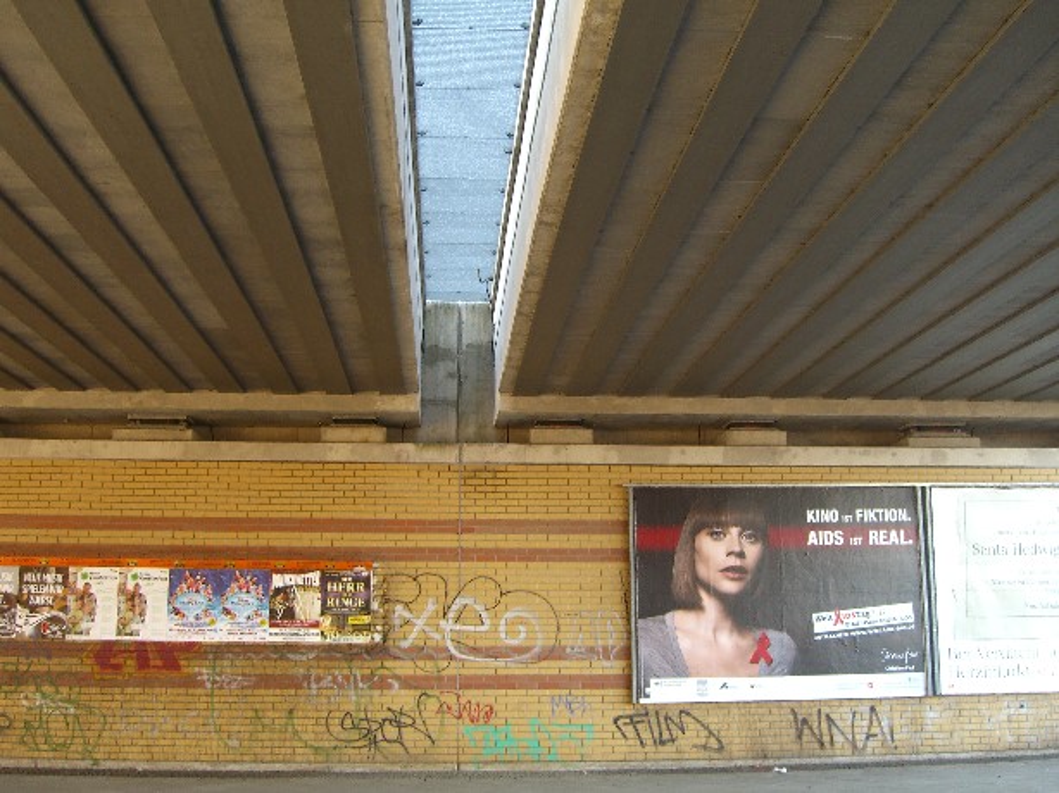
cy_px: 396
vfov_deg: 37.7
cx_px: 530
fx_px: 1162
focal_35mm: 38
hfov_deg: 49.0
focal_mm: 7.9
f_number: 2.8
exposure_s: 1/50
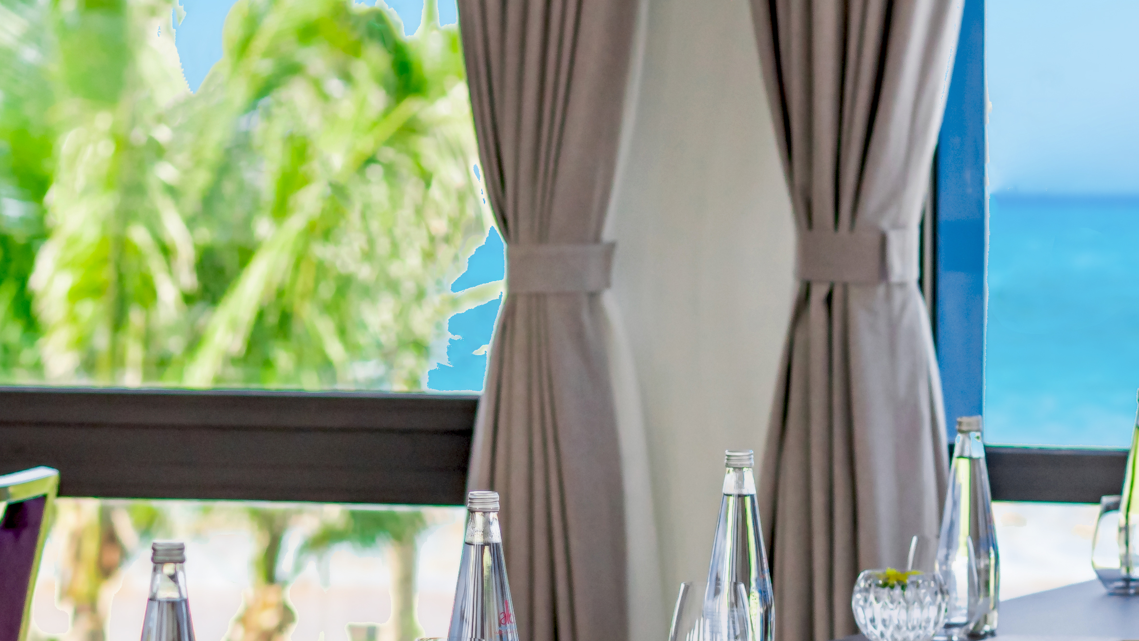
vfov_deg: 5.4
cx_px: 432
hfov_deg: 9.5
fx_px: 6826
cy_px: 650
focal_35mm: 226
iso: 500
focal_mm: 85
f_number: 4.5
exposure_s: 1/2000
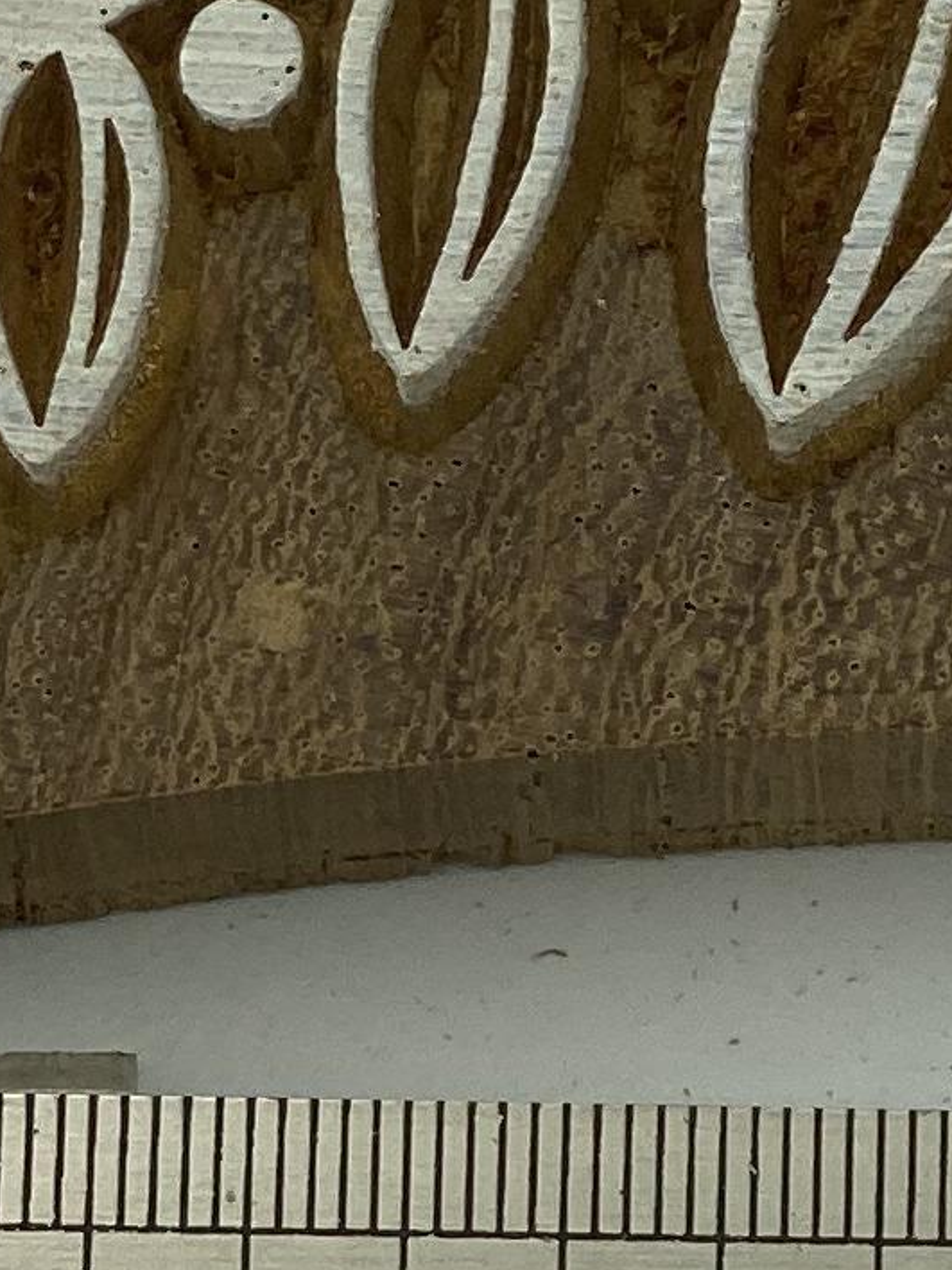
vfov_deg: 6.7
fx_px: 10854
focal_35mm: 296
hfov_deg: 5.0
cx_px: 1343
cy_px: 572
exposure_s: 1/749
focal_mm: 6
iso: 20
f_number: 2
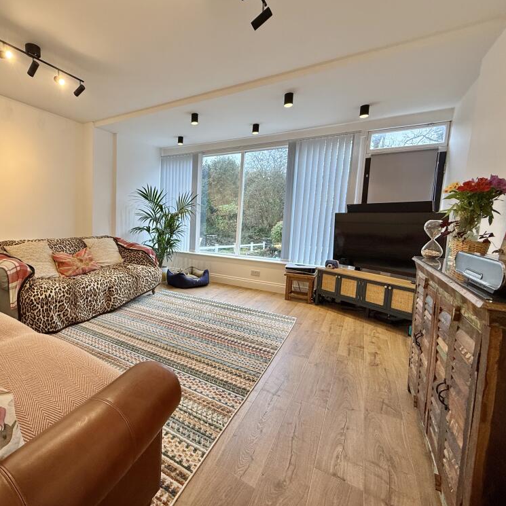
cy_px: 248
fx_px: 281
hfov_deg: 81.4
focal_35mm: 17
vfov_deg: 84.0
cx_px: 173
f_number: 2.2
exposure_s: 1/100
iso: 160
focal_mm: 2.22
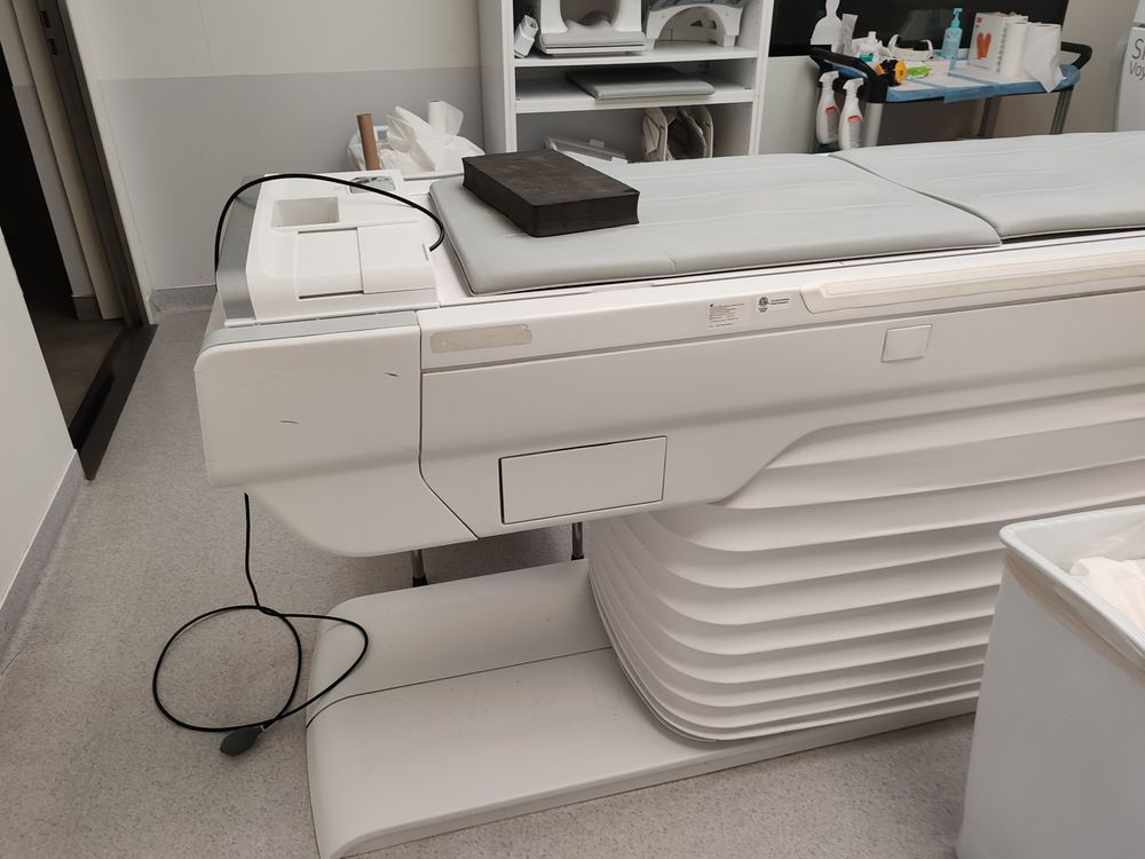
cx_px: 572
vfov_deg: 51.4
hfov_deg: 65.3
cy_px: 430
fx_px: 893
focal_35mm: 27
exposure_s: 1/100
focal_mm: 6.12
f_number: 1.9
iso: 320
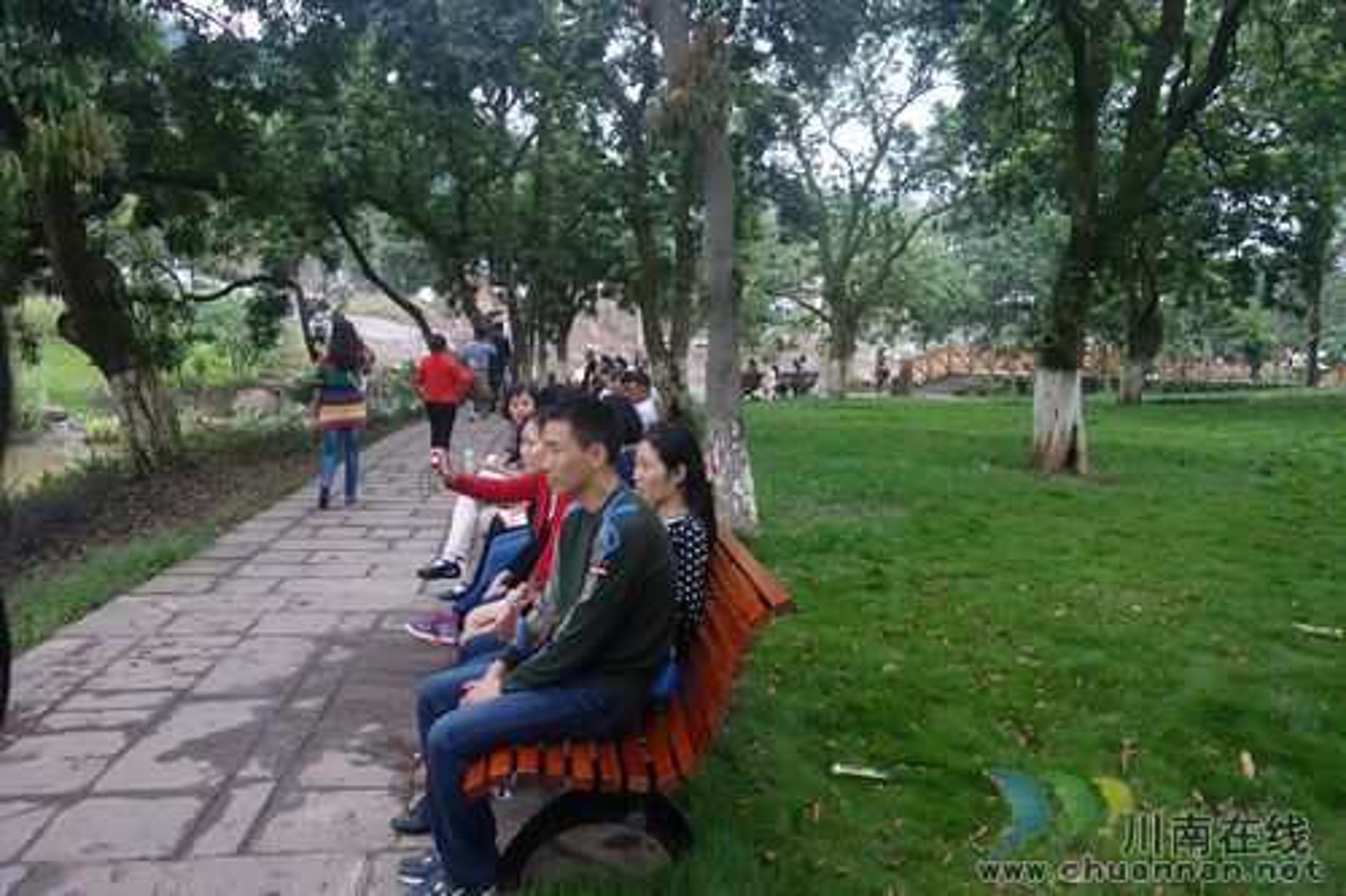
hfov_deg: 65.5
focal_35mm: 28
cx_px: 673
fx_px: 1046
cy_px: 448
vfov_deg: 46.4
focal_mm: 10.4
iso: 200
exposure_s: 1/250
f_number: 1.8
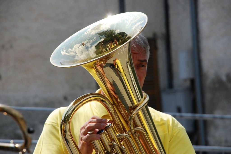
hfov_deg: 10.2
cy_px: 77
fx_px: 1300
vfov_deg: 6.8
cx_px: 116
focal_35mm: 202
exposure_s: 1/1000
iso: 320
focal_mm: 135
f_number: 8
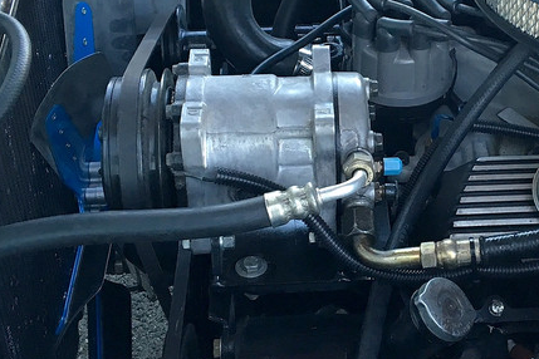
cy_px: 114
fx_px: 1123
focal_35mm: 75
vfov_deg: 18.1
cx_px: 434
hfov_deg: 26.5
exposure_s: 1/33
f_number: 2.2
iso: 80
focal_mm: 4.15
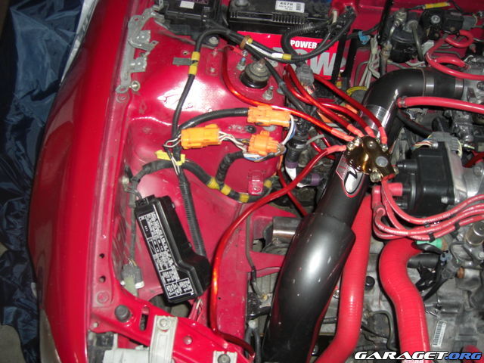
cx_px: 242
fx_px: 531
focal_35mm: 38
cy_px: 182
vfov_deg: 37.7
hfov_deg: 49.0
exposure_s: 1/60
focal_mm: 7.9
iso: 200
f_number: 2.8
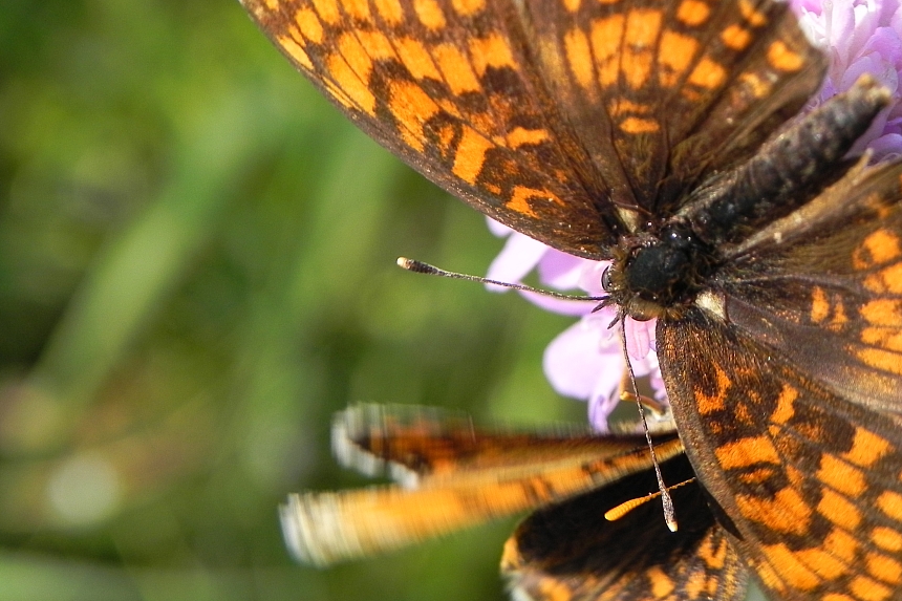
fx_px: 3256
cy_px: 319
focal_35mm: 130
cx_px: 508
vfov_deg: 10.5
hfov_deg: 15.8
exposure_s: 1/538
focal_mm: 18.8
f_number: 4
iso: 160
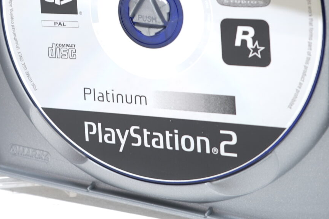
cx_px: -26
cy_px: -69
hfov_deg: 17.5
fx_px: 1033
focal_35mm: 113
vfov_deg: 11.8
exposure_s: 1/2.5
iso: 64
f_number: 5.6
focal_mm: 38
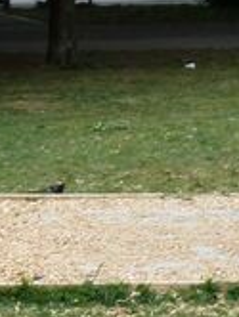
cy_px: -378
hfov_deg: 4.2
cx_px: 526
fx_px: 3177
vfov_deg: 5.6
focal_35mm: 346
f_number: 4.1
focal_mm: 11.9
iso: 80
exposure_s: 1/100
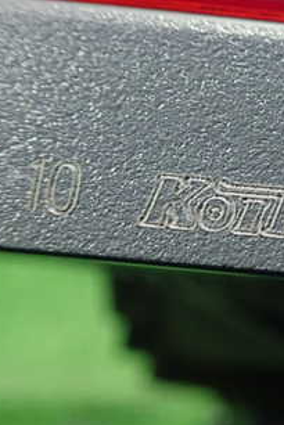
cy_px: 179
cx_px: 373
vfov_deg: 32.8
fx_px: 721
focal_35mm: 61
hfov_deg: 20.3
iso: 640
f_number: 2.3
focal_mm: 5.5
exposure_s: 1/125
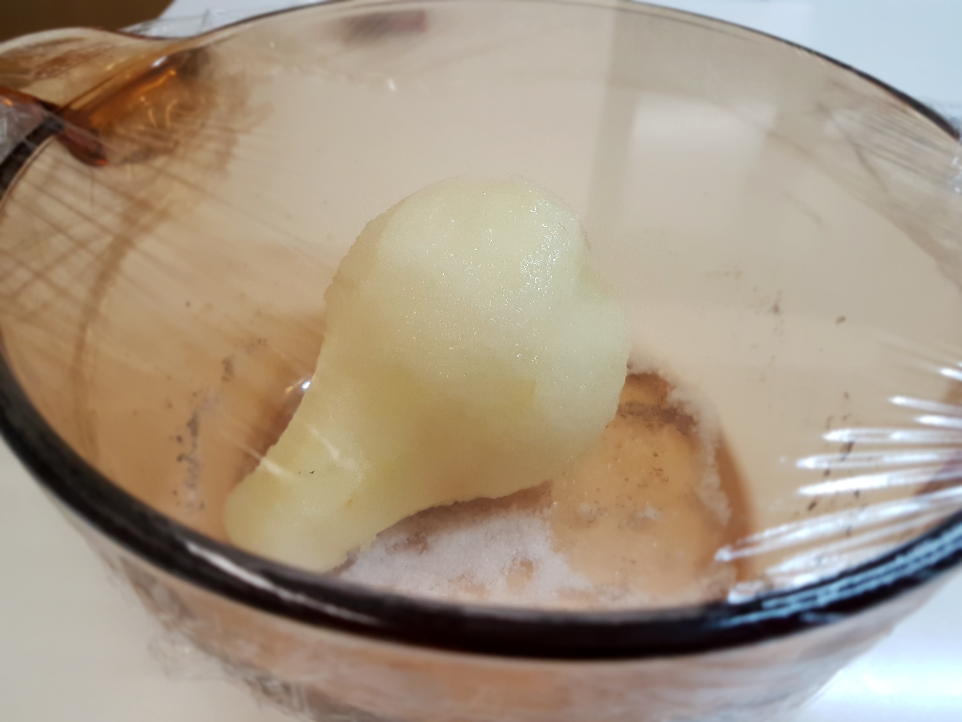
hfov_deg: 67.3
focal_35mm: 26
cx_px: 481
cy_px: 361
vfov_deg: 53.1
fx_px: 723
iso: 160
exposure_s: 1/50
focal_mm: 4.2
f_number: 1.7
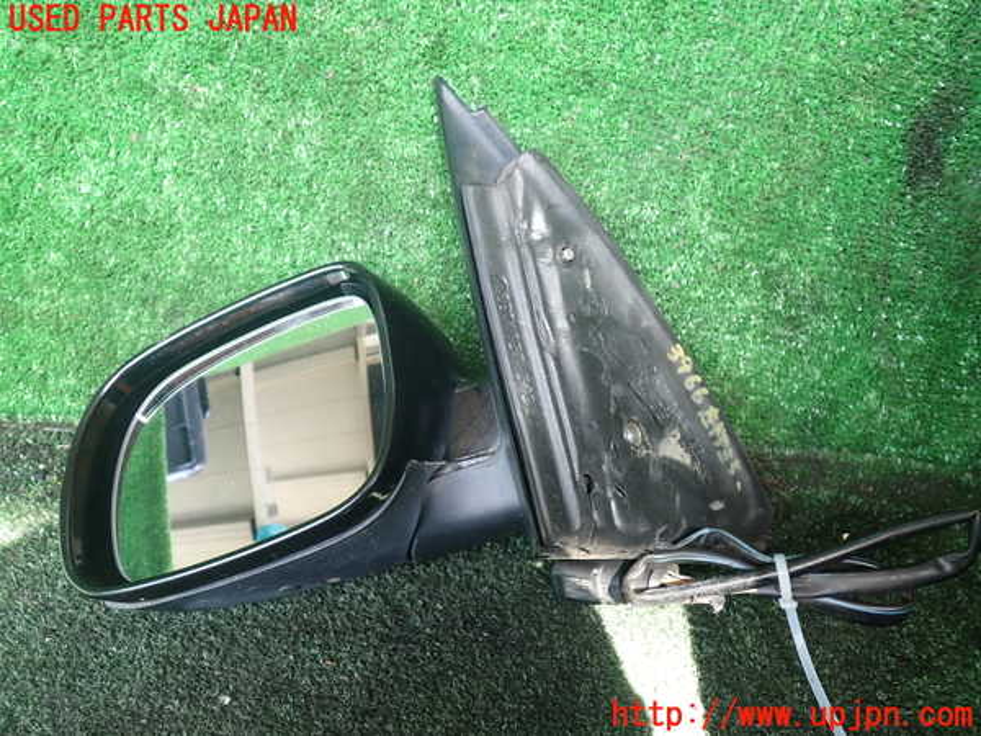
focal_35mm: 30
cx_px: 490
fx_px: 850
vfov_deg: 46.8
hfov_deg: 60.0
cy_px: 368
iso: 160
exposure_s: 1/60
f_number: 2.3
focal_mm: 5.4
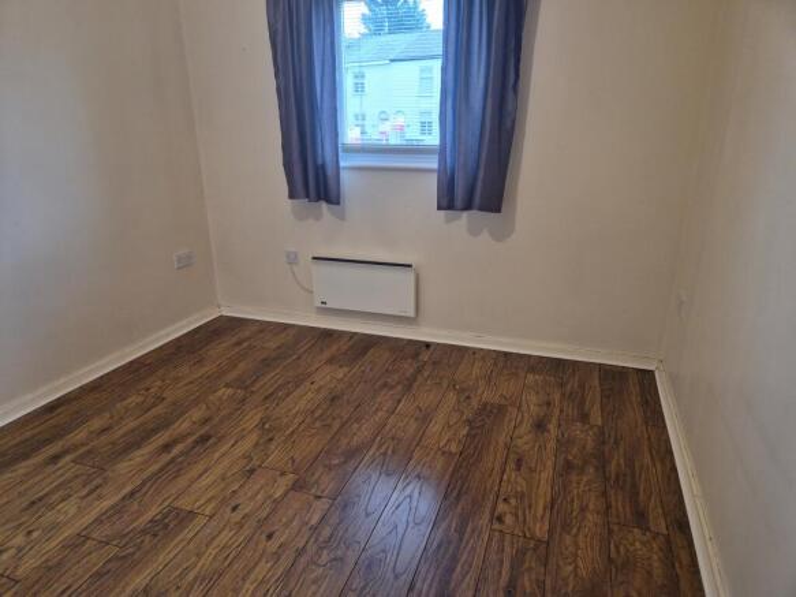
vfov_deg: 58.9
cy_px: 298
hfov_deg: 73.9
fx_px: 529
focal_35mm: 23
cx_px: 398
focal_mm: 5.4
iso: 400
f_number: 1.8
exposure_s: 1/100
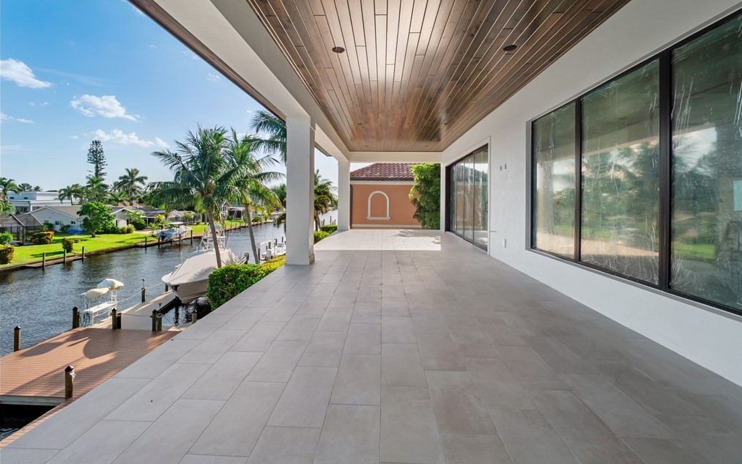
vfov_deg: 74.5
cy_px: 205
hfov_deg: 101.5
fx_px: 303
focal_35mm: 15
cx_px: 374
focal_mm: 7
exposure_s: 1/100
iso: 200
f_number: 7.1
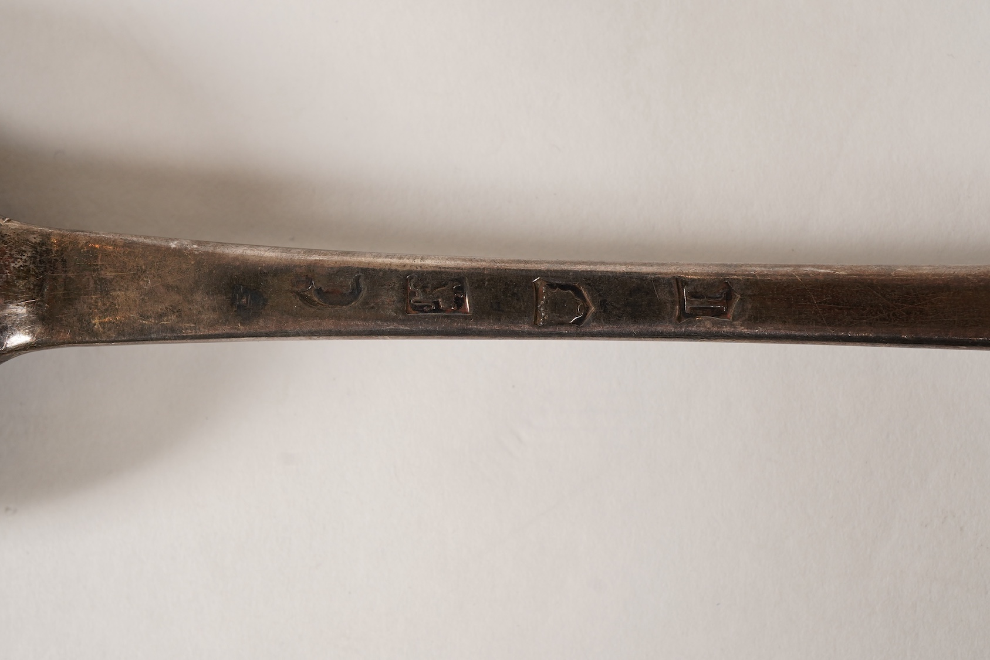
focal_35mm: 45
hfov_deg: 43.6
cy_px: 330
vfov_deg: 29.9
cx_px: 495
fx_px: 1238
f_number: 16
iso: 400
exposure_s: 1/125
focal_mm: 30
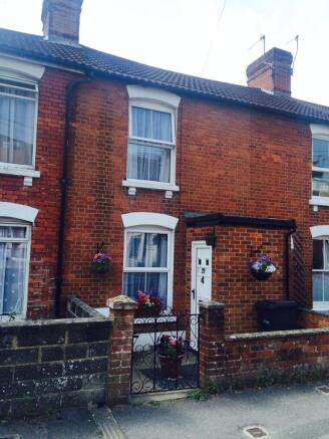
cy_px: 220
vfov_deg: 60.0
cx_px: 164
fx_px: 380
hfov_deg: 46.8
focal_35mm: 30
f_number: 2.2
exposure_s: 1/855
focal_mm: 4.12
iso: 32
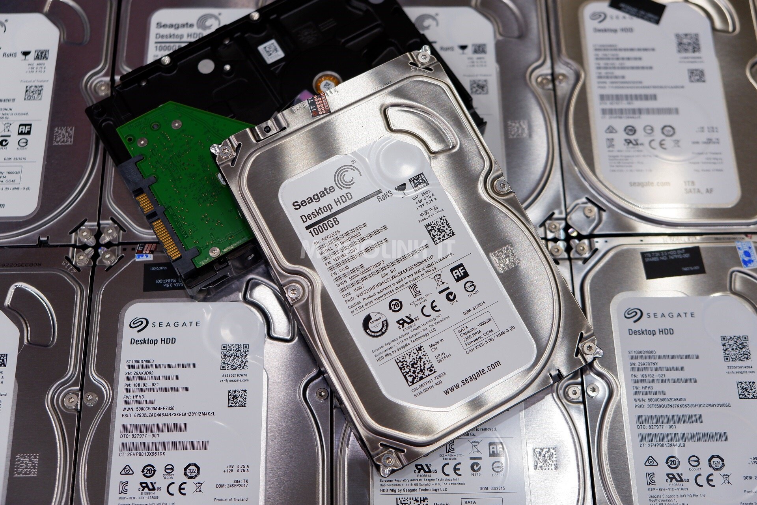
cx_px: 378
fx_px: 946
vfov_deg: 29.9
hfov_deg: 43.6
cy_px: 252
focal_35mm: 45
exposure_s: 1/150
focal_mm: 30.2
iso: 400
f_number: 3.6
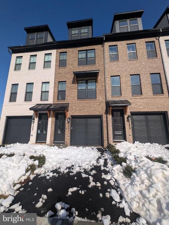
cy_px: 112
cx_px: 84
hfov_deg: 94.6
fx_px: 78
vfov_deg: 110.5
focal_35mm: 12
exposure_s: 1/3817
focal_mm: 2.23
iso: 43
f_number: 1.95
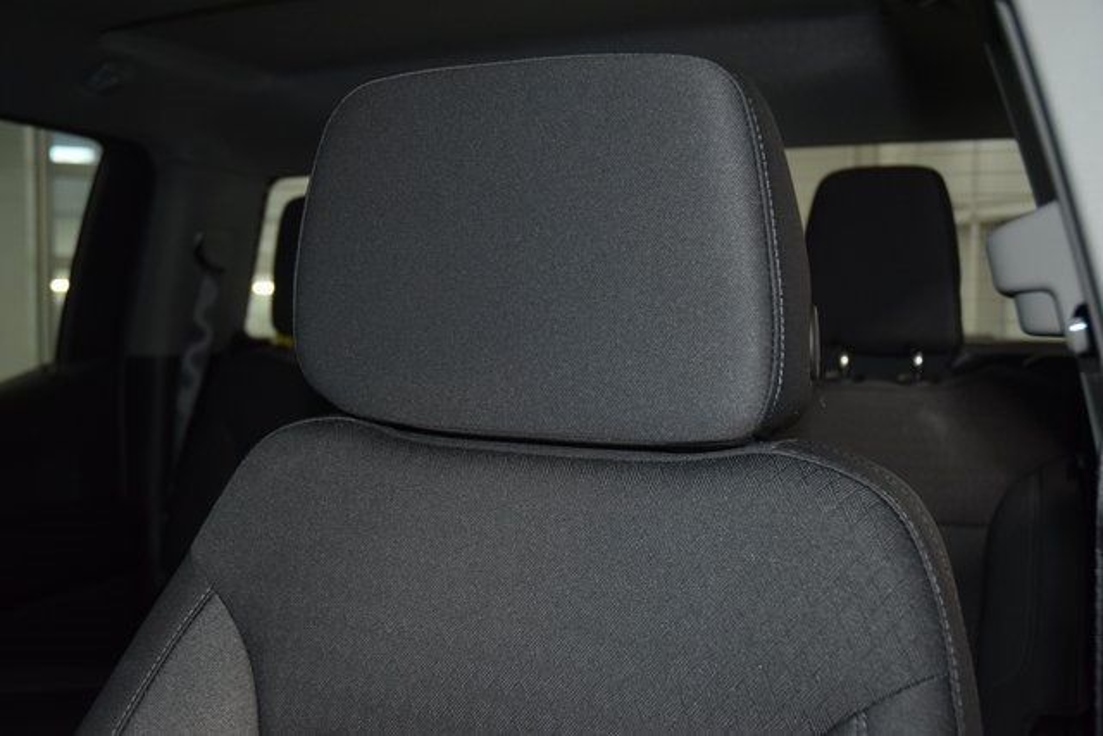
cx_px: 552
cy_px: 368
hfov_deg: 51.3
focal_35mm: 38
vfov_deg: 35.5
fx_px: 1149
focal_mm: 25
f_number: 3.8
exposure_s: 1/60
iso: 1800
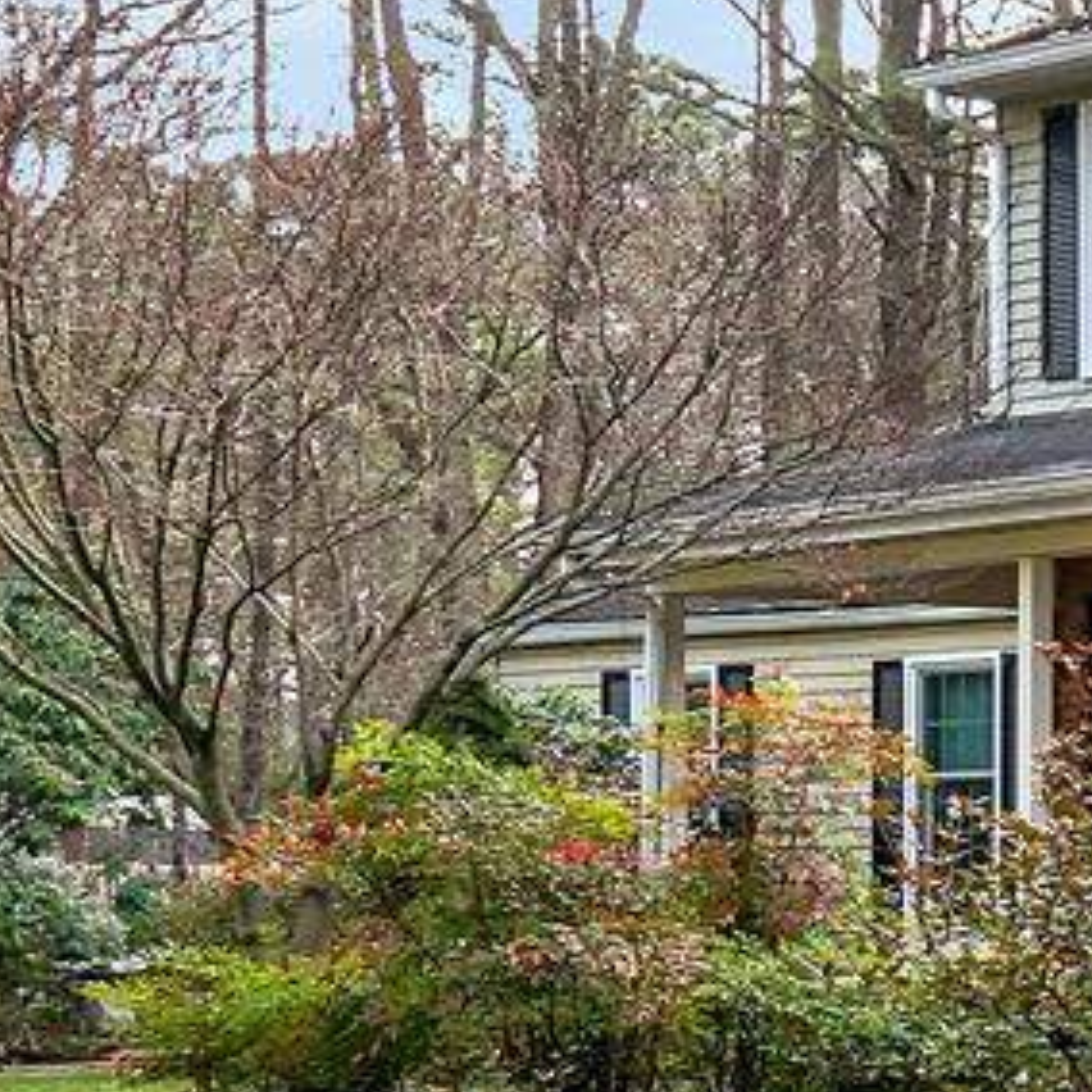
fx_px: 3498
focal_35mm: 98
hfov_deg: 11.1
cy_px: 879
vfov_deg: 17.6
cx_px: 3307
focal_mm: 16
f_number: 16
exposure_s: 1/40
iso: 200
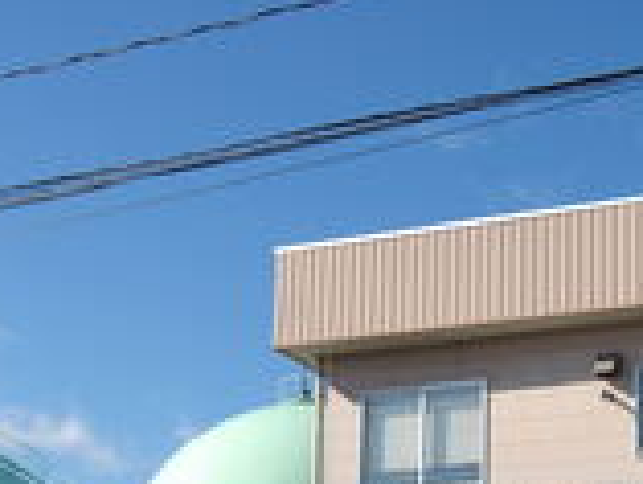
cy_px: 541
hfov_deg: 24.6
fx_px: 1450
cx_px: 504
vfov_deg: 18.2
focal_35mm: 78
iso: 100
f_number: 3.3
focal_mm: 6.1
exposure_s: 1/1410
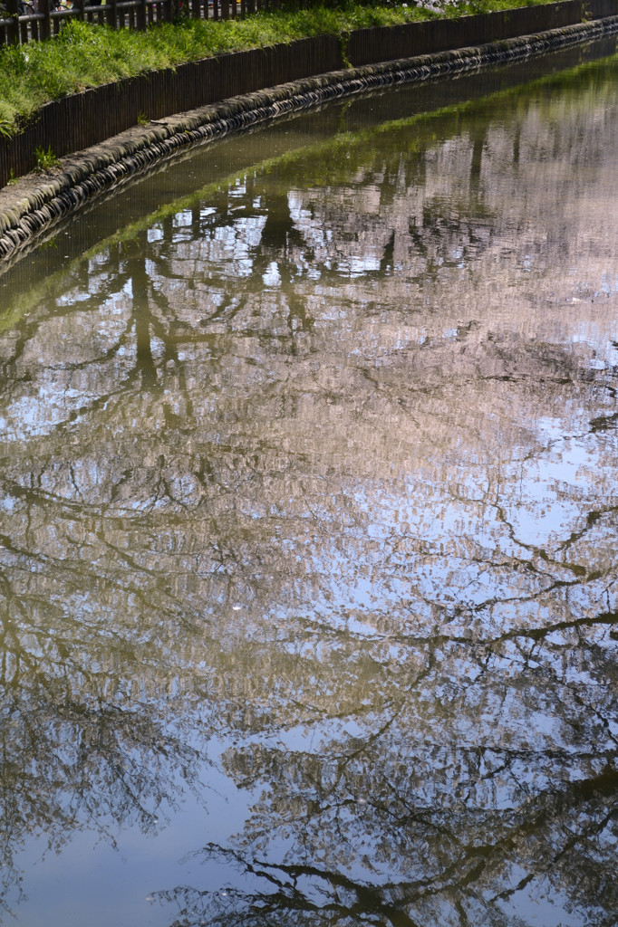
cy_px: 464
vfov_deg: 28.1
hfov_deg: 18.9
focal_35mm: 72
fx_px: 1855
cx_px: 309
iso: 100
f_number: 5.6
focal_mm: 48
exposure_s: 1/250
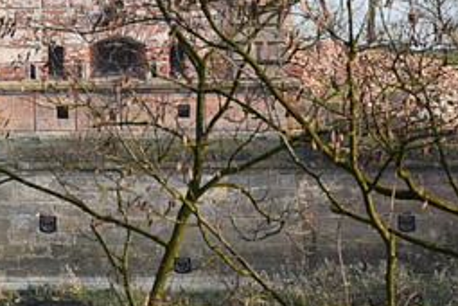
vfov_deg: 2.8
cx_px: -251
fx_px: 6292
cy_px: -113
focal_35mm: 495
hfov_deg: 4.1
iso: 400
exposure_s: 1/200
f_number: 10
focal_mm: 105
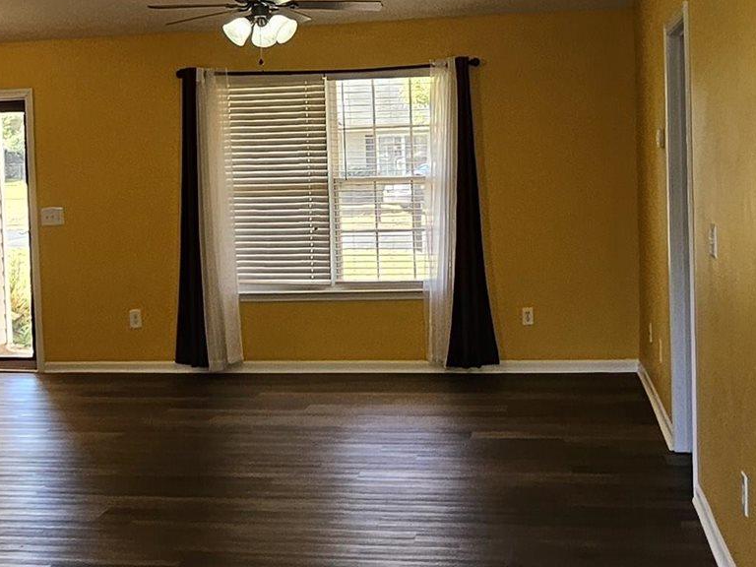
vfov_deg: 28.0
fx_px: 1136
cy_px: 220
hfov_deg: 36.8
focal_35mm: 52
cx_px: 335
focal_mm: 1.7
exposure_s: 1/60
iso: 64
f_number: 2.2
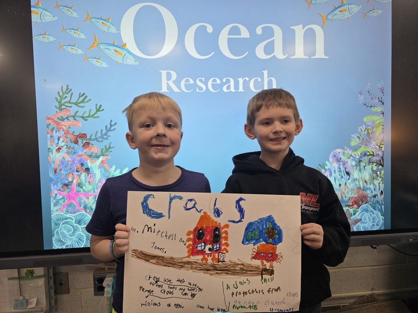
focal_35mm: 23
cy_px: 156
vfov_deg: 58.9
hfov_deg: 73.9
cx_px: 209
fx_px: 278
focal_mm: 6.3
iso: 100
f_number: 1.7
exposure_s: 1/120
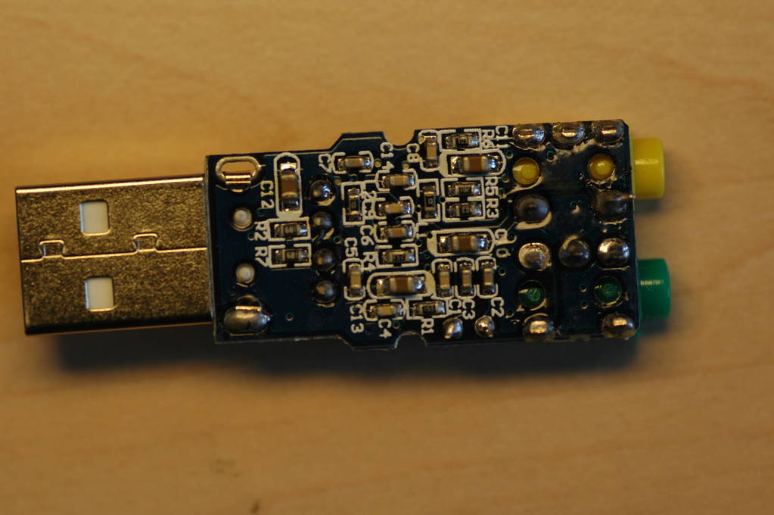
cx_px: 387
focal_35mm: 158
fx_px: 3383
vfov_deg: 8.7
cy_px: 258
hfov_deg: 13.1
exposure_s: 1/200
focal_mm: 105
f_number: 3.5
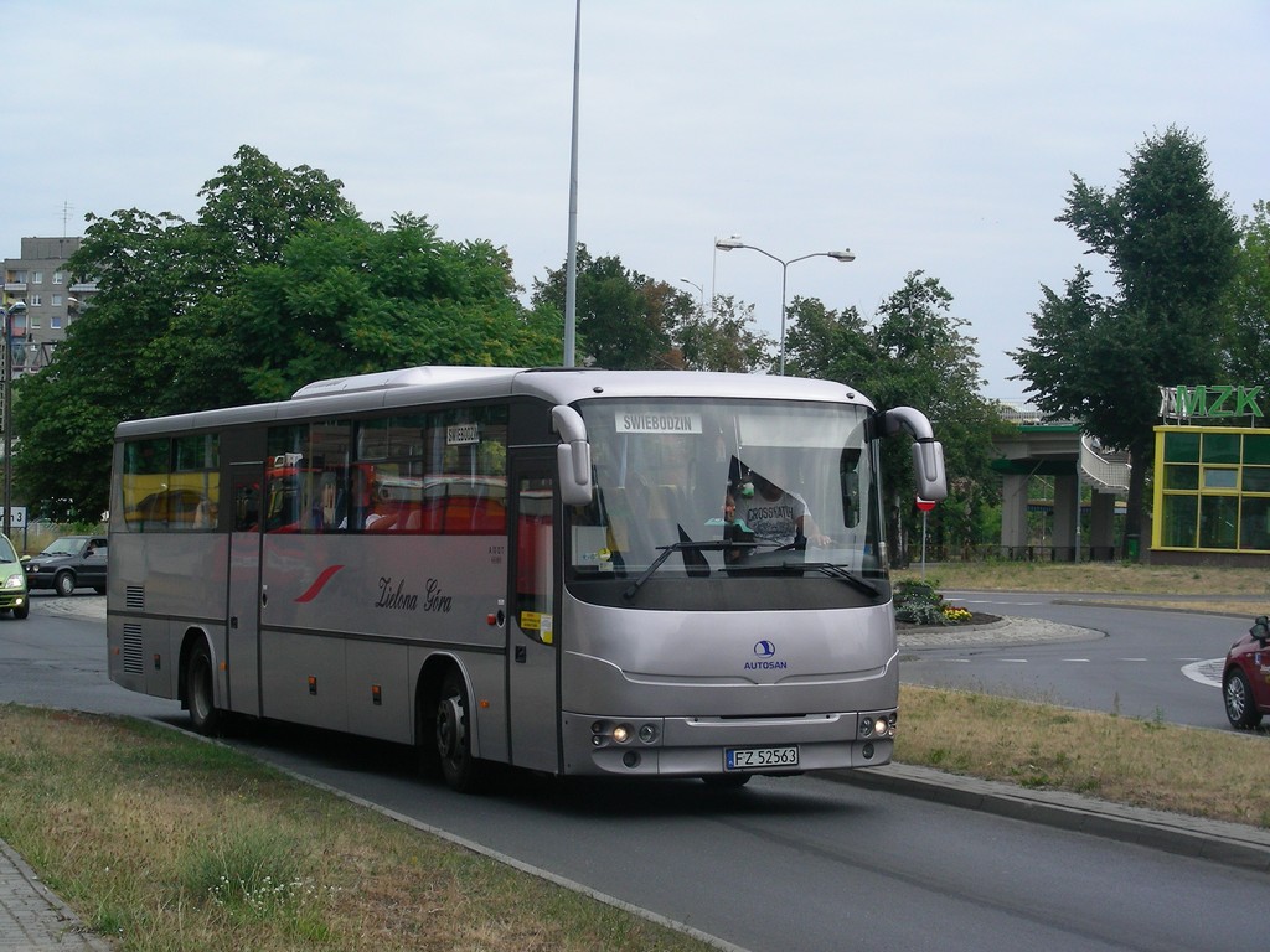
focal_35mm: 79
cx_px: 635
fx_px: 2898
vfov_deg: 18.7
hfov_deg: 24.7
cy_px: 476
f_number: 4
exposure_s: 1/600
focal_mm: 13.2
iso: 50
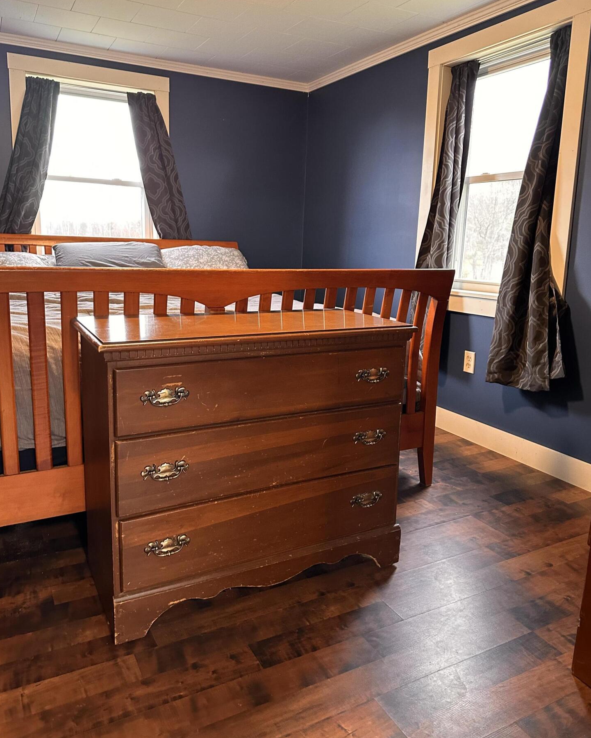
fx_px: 568
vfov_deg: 66.0
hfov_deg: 54.9
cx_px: 285
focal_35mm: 26
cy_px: 346
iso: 400
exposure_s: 1/60
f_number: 1.78
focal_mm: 6.86
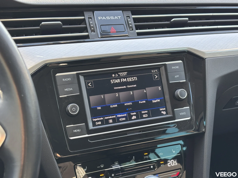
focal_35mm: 52
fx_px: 358
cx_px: 119
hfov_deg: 36.8
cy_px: 89
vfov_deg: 28.0
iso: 50
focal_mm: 5.96
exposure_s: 1/75
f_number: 1.6
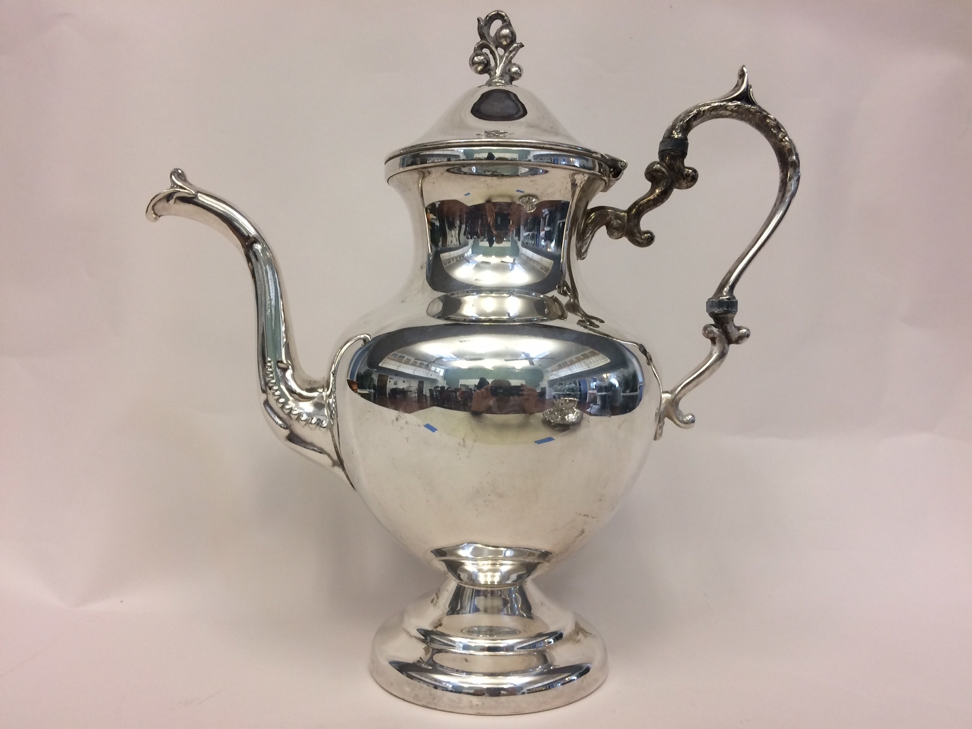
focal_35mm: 29
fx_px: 814
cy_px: 364
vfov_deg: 48.2
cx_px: 486
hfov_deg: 61.7
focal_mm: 4.15
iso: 64
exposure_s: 1/30
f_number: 2.2
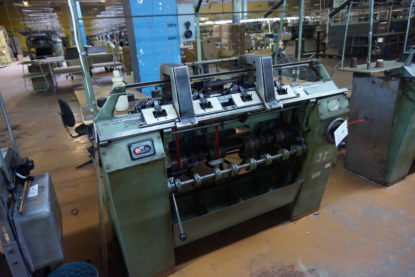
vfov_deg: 53.1
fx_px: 277
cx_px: 208
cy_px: 138
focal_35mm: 24
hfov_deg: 73.7
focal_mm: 16
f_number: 3.5
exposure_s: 1/40
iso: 3200
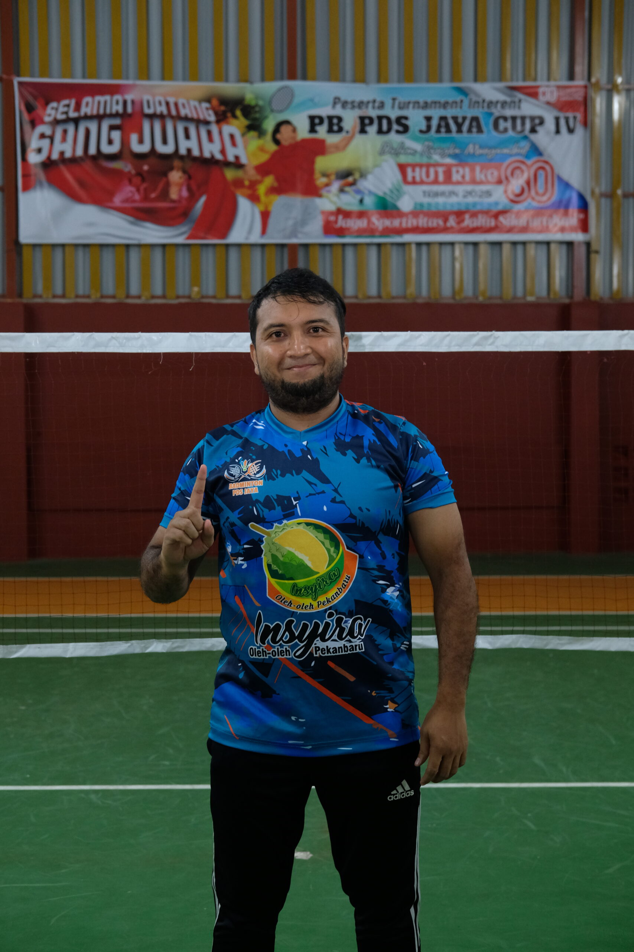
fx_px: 1400
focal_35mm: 53
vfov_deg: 37.5
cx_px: 317
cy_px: 476
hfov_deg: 25.5
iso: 2000
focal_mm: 35
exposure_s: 1/125
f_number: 4
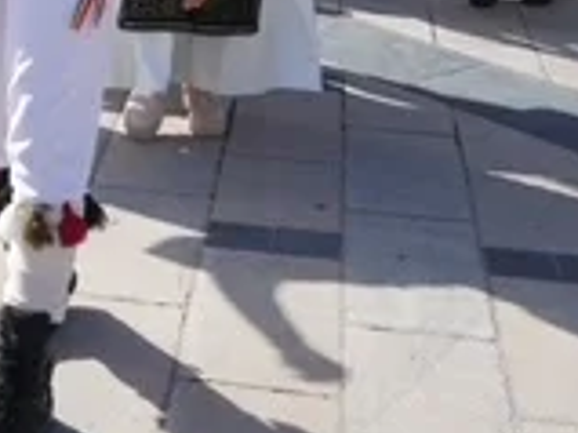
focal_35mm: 93
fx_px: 1552
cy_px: -284
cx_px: -55
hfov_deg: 20.2
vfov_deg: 14.4
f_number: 8
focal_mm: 24
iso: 125
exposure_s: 1/200
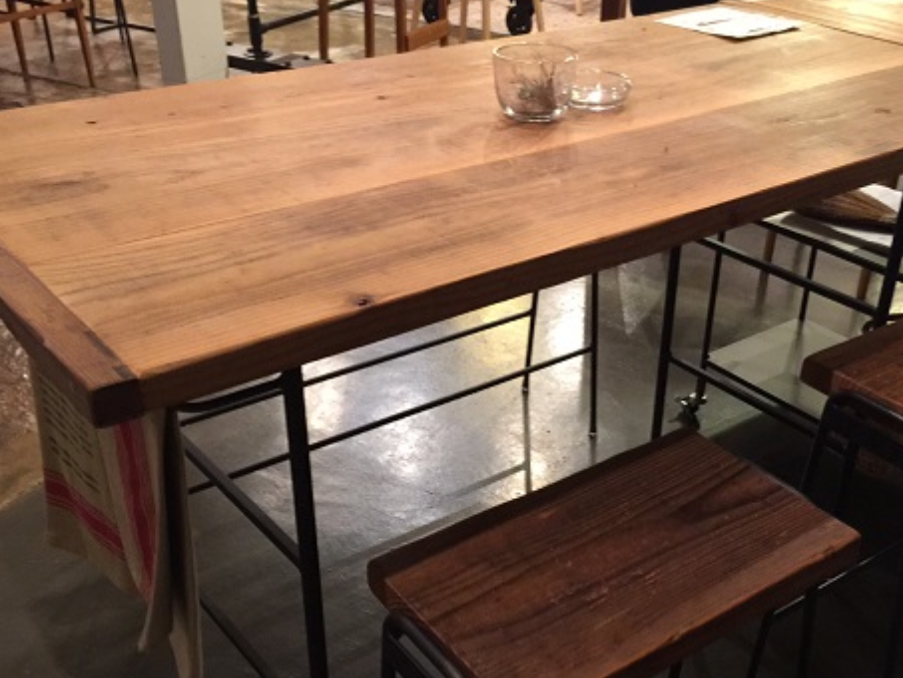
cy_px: 423
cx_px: 534
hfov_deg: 45.6
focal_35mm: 41
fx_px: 1070
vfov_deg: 35.0
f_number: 2.2
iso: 125
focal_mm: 4.15
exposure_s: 1/10
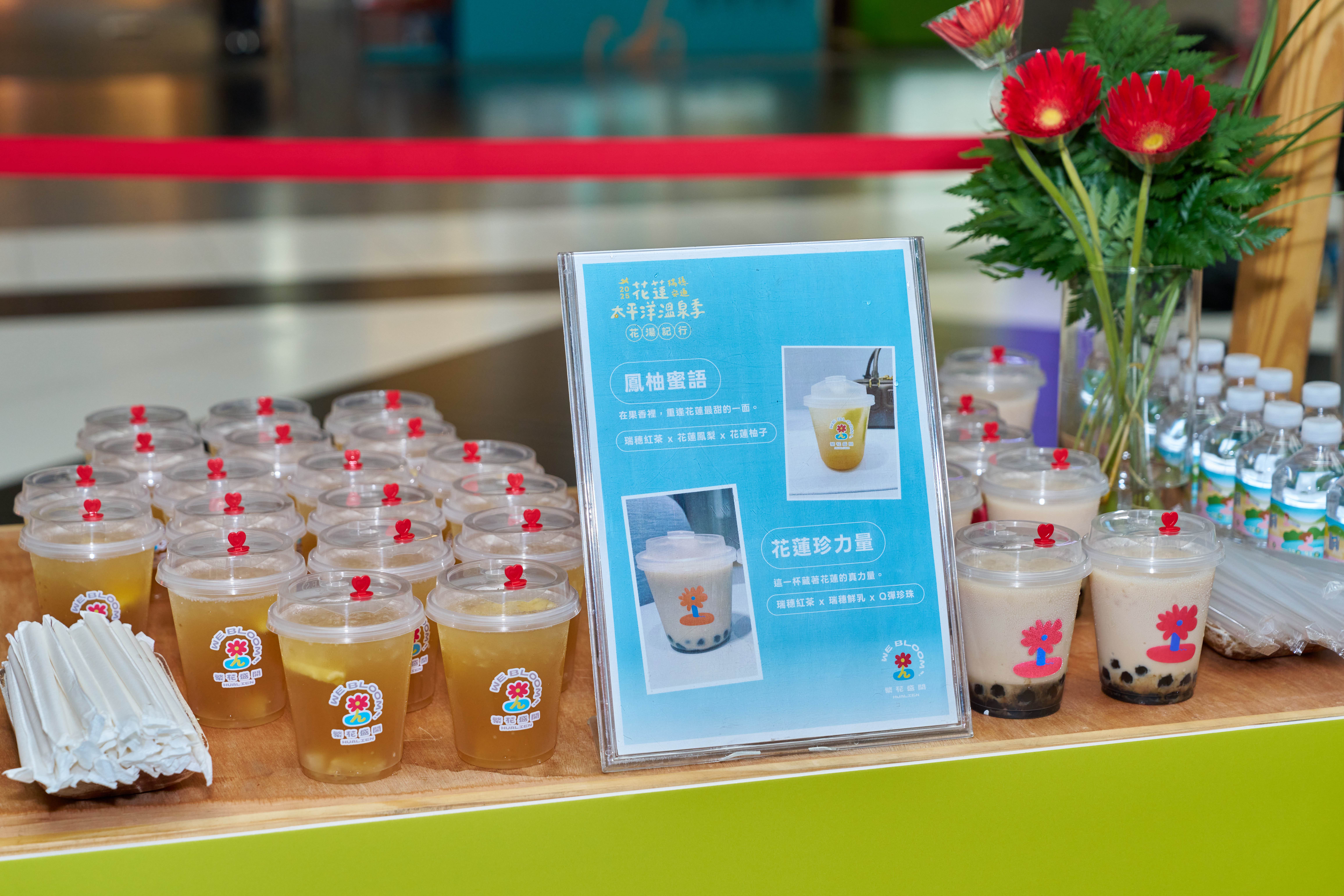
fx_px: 2538
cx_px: 672
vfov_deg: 20.0
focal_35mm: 68
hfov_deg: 29.7
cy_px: 448
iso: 640
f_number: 4.5
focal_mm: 68
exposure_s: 1/200
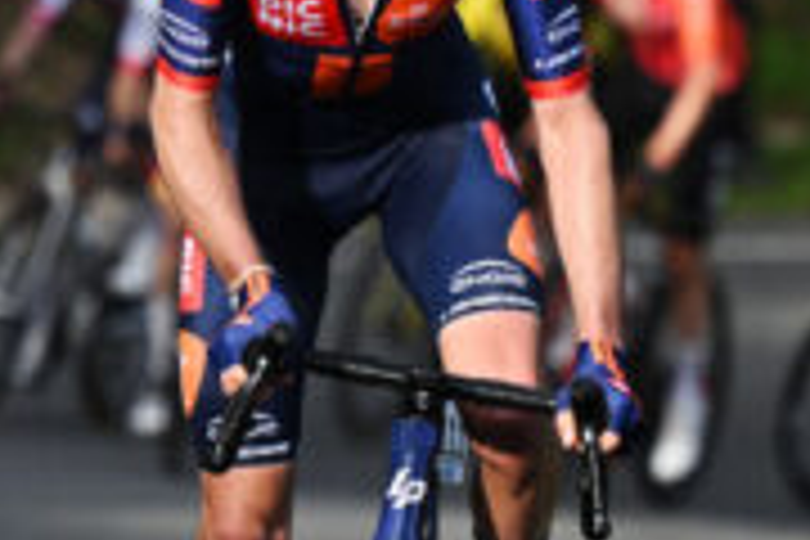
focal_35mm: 748
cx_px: 202
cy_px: 322
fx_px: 16829
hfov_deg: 2.8
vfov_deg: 1.8
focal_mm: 145
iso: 320
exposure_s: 1/2500
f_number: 2.8
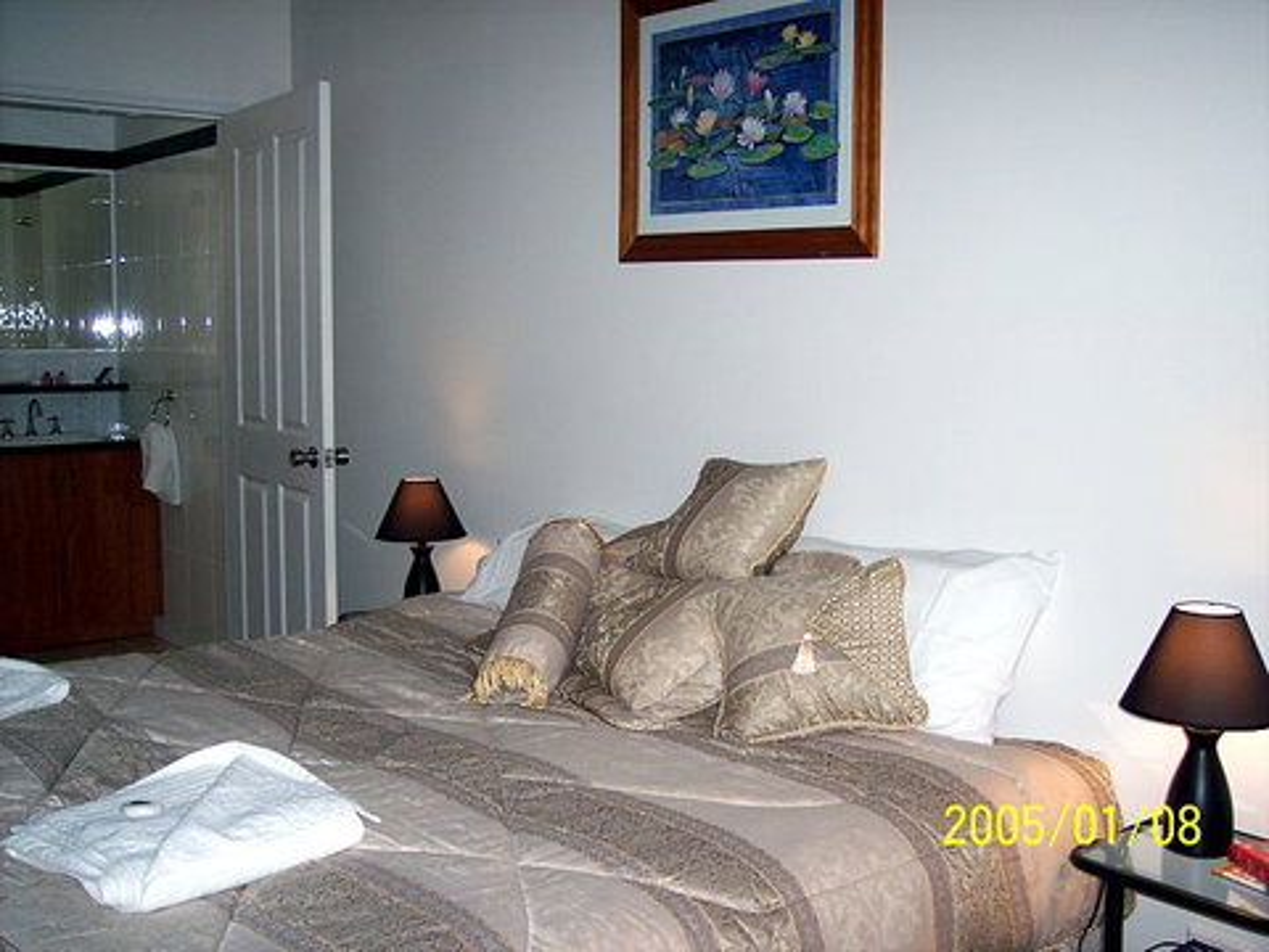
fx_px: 1430
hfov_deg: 47.9
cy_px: 476
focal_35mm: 39
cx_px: 634
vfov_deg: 36.8
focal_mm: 8
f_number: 2.8
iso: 100
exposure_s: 1/60
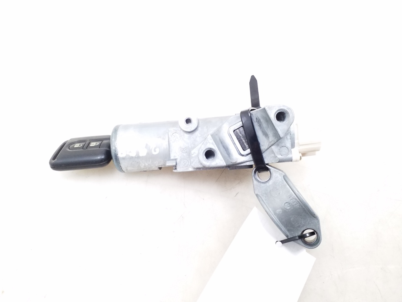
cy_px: 151
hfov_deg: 65.3
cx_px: 201
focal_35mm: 27
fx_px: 314
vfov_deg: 51.4
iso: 200
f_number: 1.9
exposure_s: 1/33
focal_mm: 3.6
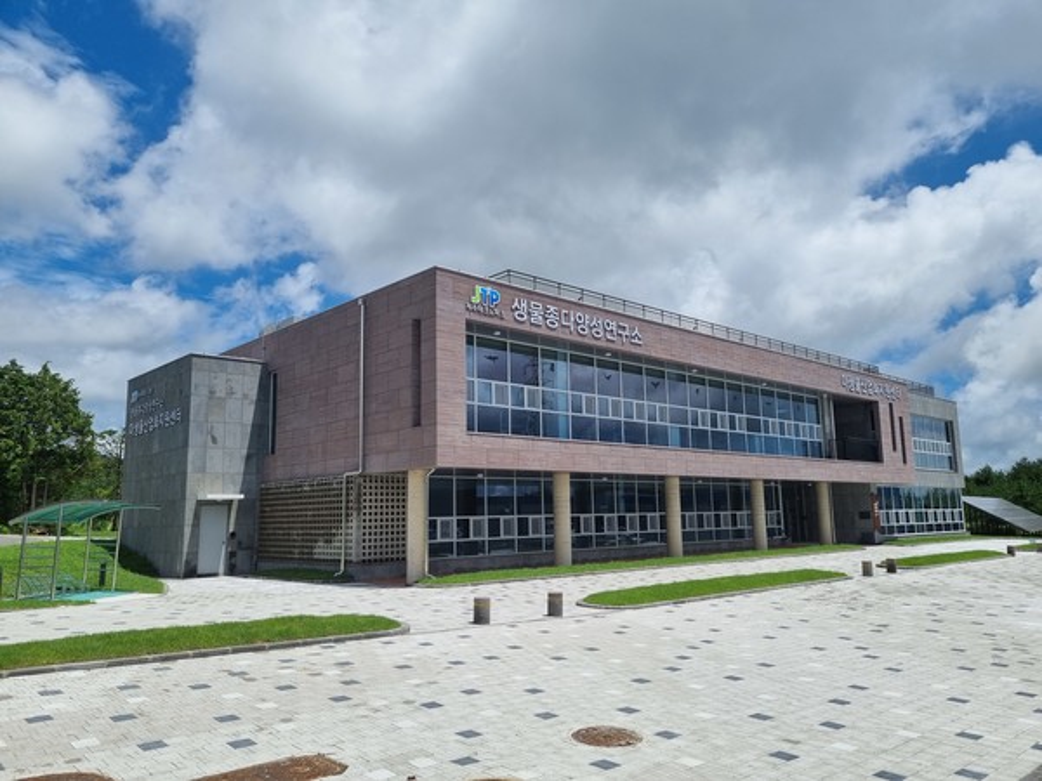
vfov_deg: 53.1
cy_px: 390
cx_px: 521
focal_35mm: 26
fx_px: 783
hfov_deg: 67.3
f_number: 1.8
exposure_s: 1/5600
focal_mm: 5.4
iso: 50
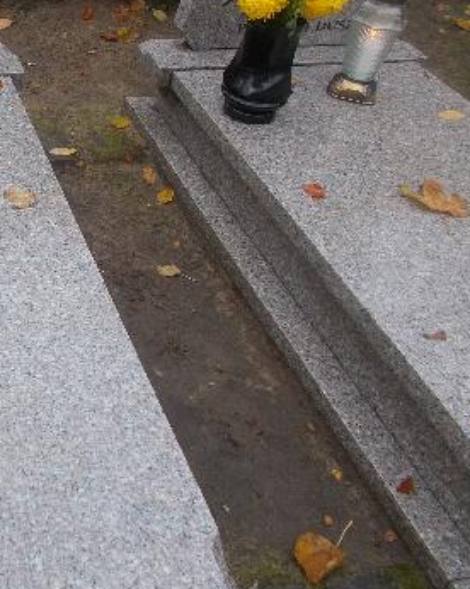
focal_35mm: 47
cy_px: 192
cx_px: -66
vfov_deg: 39.1
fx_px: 819
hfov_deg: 28.6
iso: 80
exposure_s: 1/60
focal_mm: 4.6
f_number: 3.2
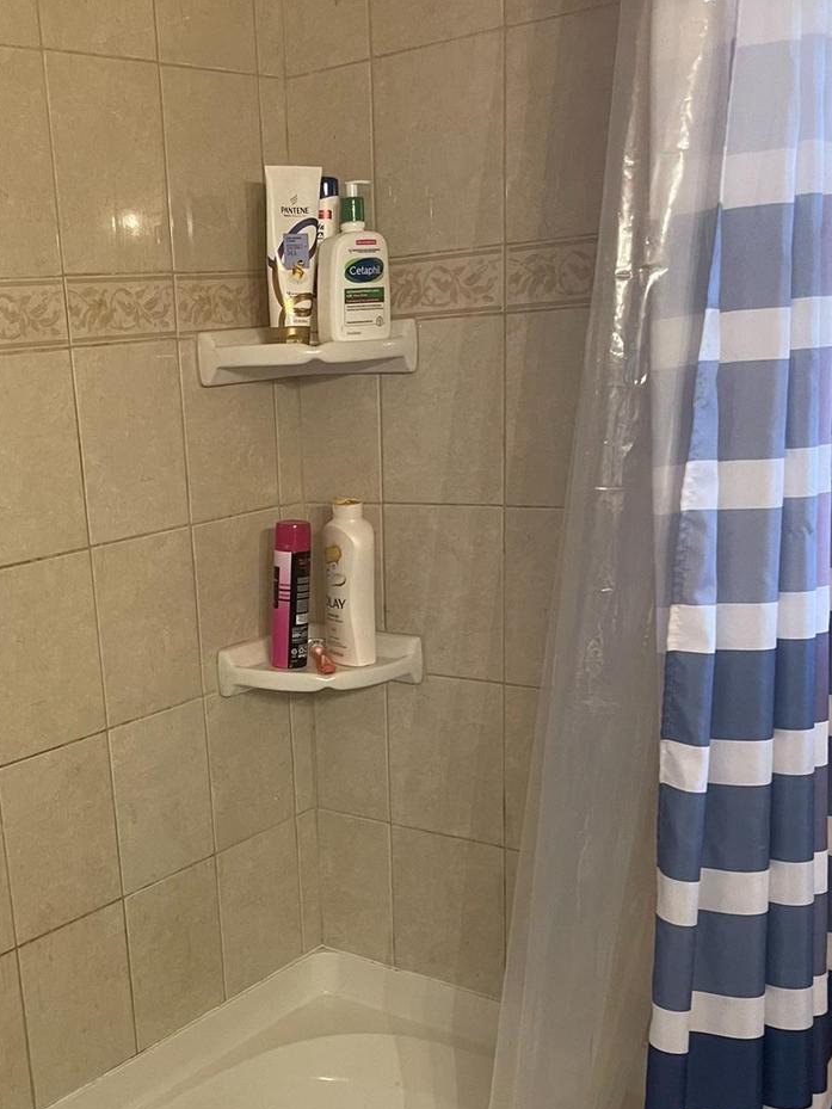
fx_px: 1378
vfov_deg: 42.9
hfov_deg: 32.8
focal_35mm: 43
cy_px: 781
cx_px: 183
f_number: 1.6
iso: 320
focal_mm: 4.2
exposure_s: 1/60
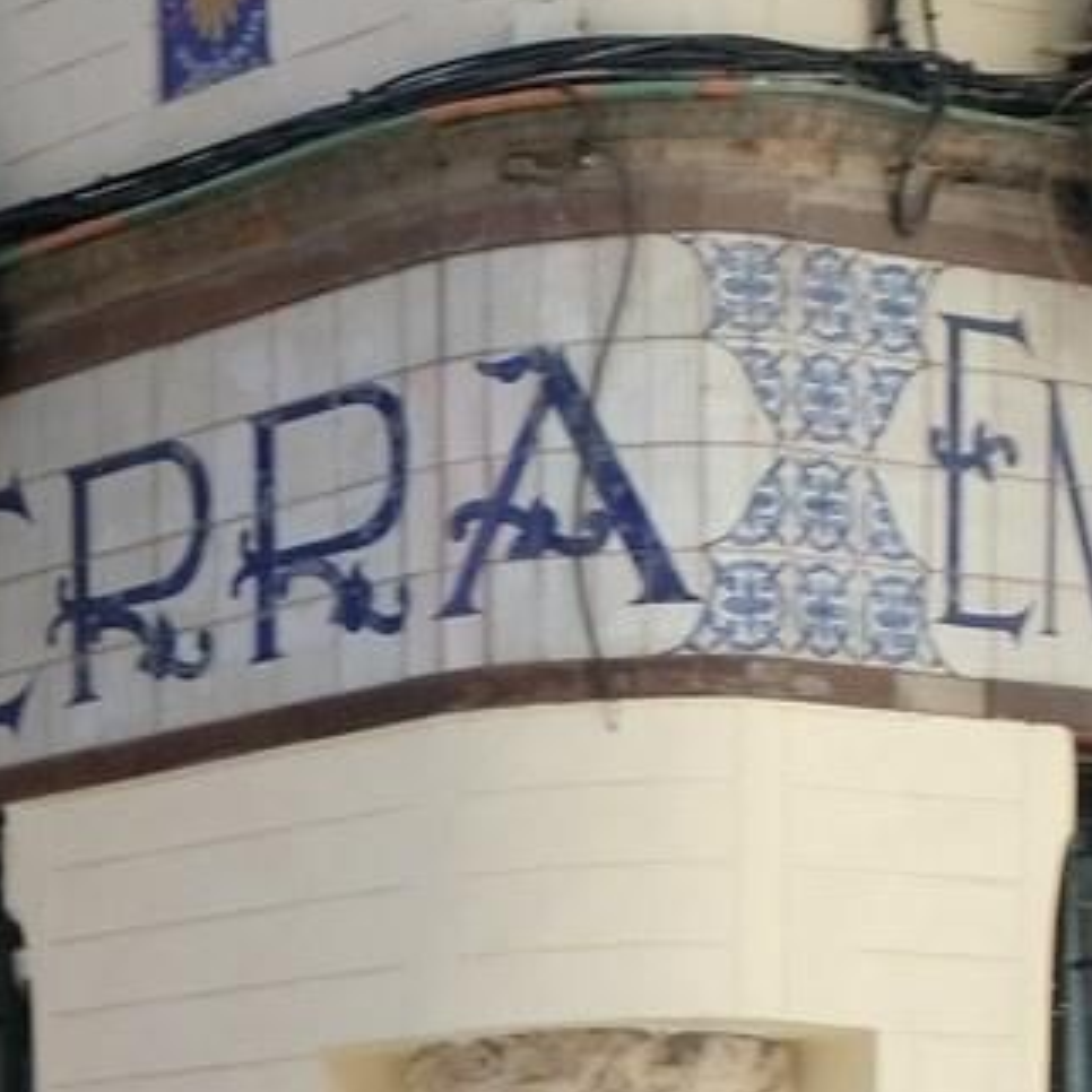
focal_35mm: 153
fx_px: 5461
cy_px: 1911
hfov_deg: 10.5
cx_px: -1038
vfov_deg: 10.8
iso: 200
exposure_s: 1/125
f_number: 6.4
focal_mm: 19.6
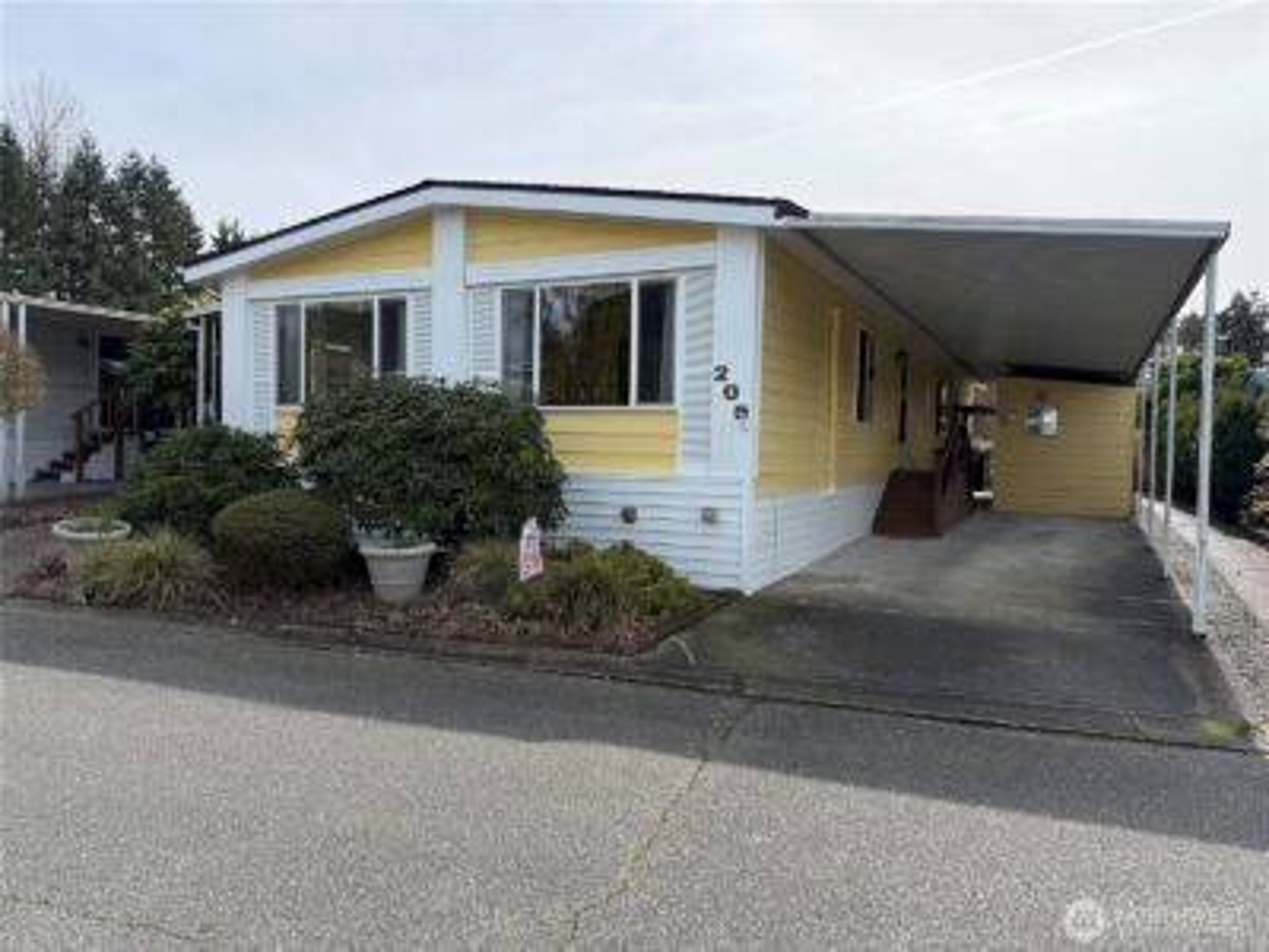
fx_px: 880
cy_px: 476
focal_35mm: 24
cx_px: 634
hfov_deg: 71.6
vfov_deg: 56.8
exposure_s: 1/5319
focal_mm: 6.76
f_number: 1.78
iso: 125
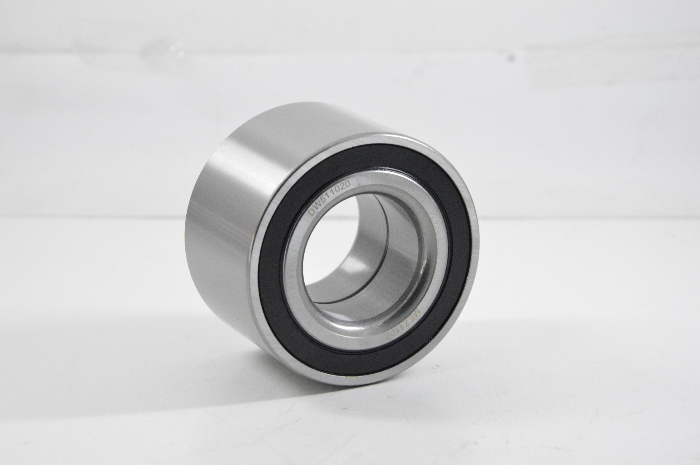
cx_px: 350
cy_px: 232
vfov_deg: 11.4
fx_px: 2331
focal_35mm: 120
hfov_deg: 17.1
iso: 3200
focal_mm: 80
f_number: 8
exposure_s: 1/100
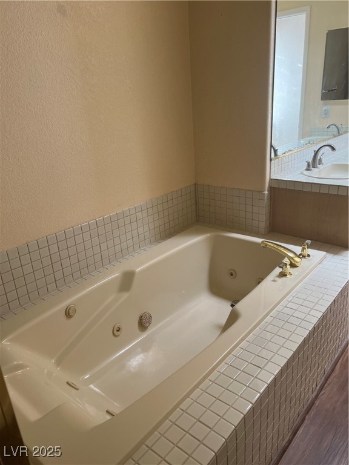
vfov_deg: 67.3
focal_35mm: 26
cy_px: 232
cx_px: 174
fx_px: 350
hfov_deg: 53.1
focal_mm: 5.7
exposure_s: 1/60
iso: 80
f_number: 1.5
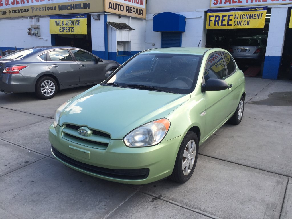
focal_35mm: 29
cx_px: 146
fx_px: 245
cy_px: 110
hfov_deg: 61.7
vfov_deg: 48.2
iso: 32
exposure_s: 1/507
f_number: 2.2
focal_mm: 4.15
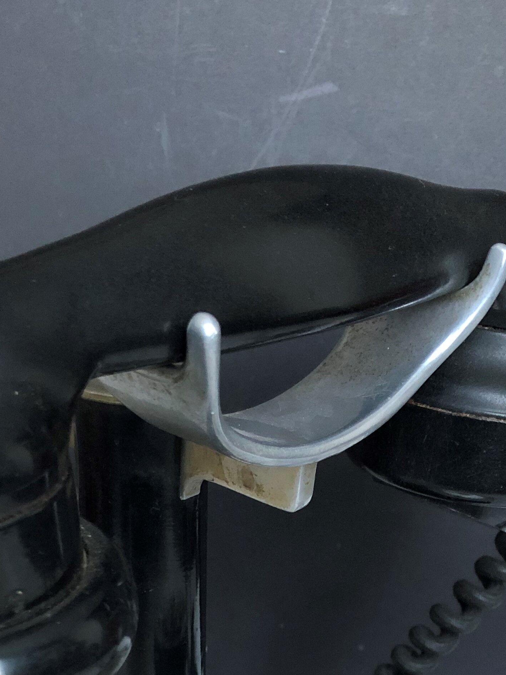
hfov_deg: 24.3
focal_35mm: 60
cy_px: 698
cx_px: 191
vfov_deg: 29.7
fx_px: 1170
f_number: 1.8
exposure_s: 1/7
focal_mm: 3.99
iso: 80
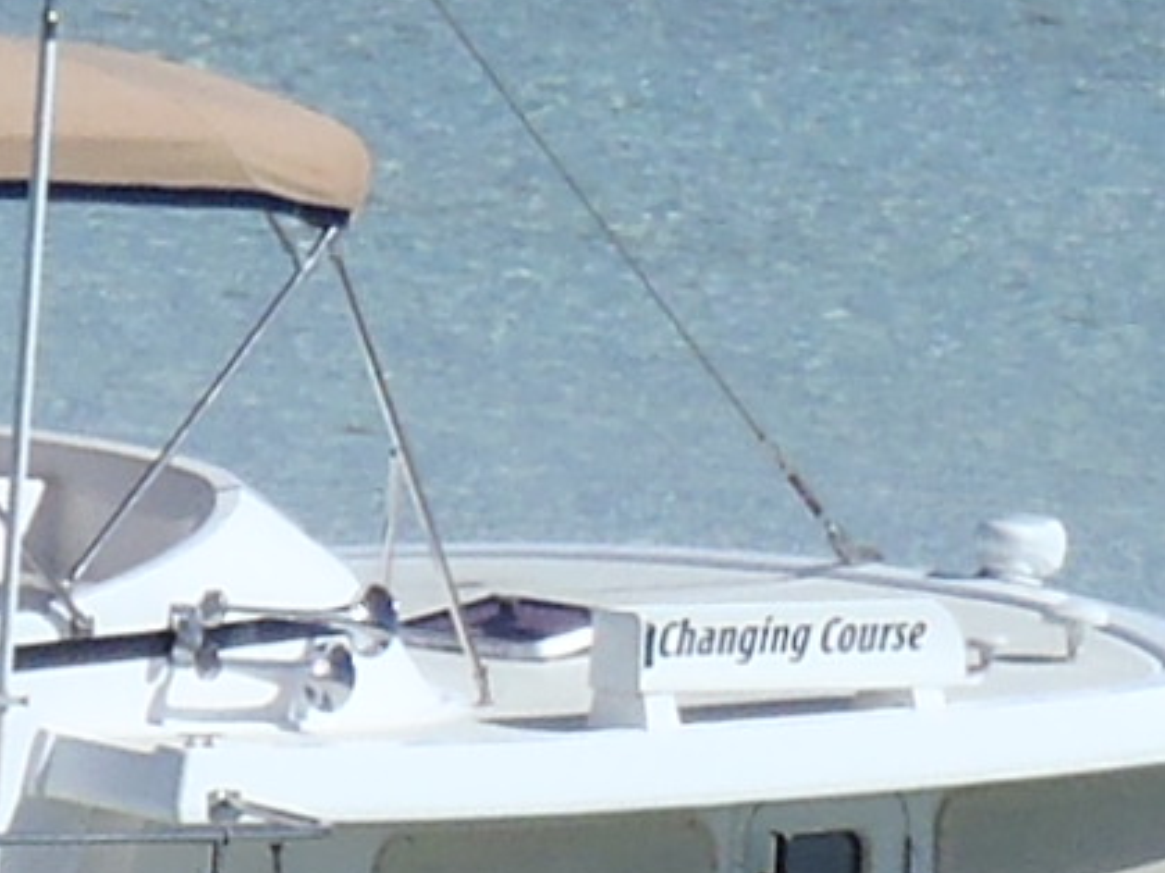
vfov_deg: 1.4
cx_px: -189
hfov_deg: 1.8
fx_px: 36583
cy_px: 956
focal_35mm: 1087
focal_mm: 25
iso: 80
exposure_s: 1/640
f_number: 5.9
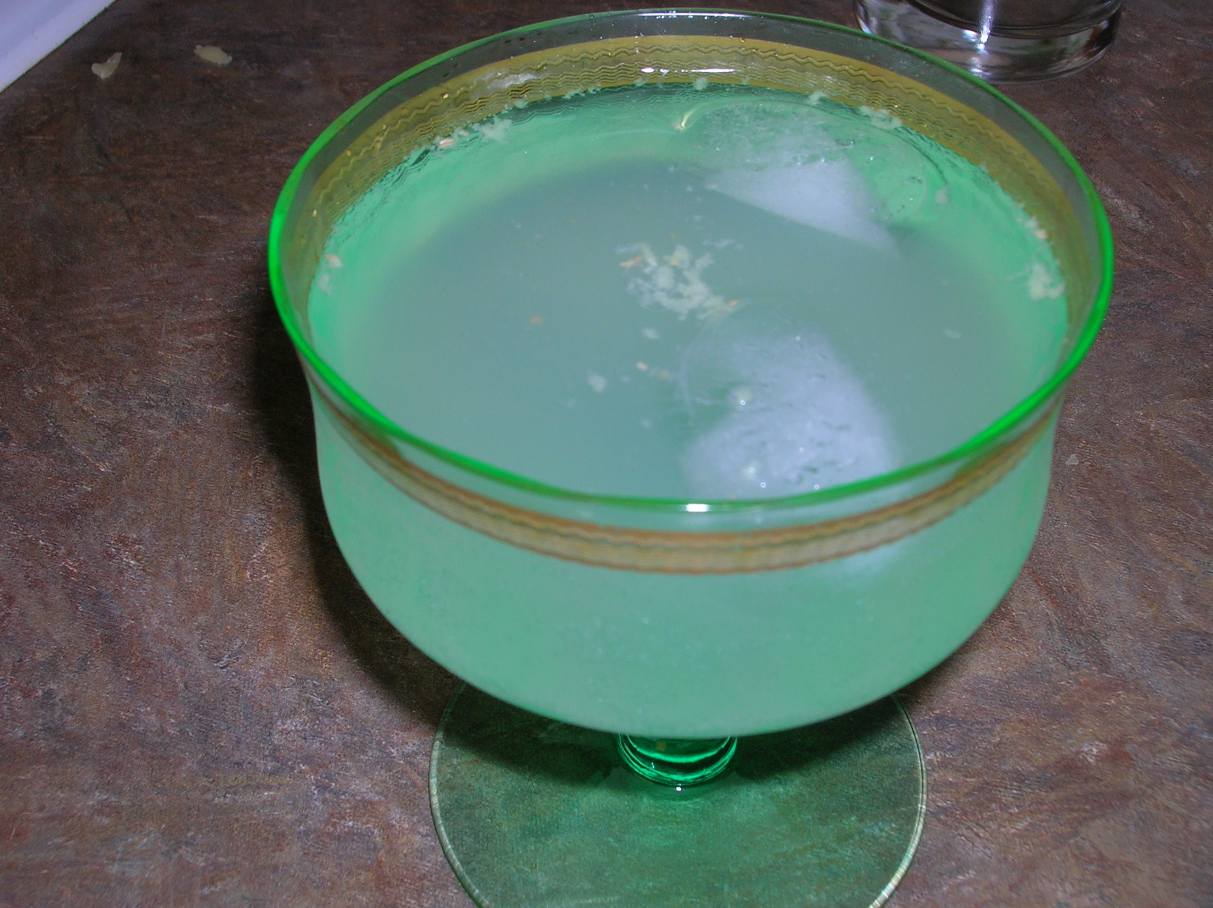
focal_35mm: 46
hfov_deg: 41.3
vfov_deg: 31.5
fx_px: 1611
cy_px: 454
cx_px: 606
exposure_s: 1/60.1
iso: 50
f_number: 5.4
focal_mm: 7.7
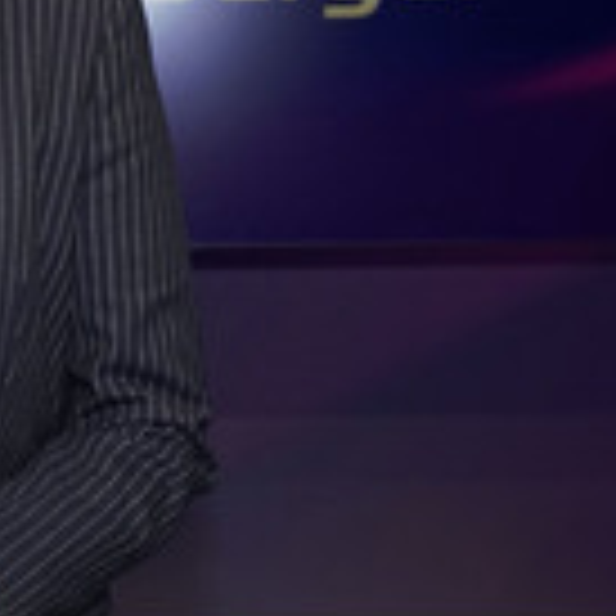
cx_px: -196
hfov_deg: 13.6
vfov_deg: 14.0
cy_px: 45
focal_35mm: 123
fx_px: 2476
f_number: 5.6
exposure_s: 1/125
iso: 2000
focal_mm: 44
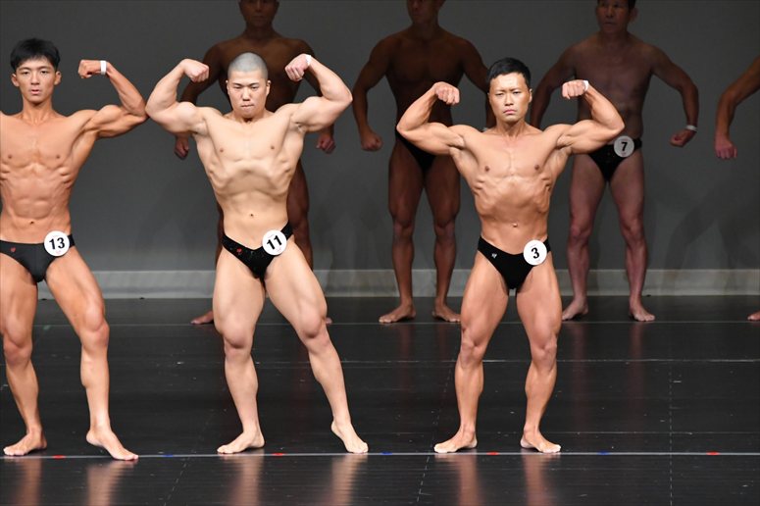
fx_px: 6647
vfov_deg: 4.4
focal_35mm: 315
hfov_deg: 6.5
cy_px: 253
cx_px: 380
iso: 4000
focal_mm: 210
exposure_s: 1/400
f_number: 5.6
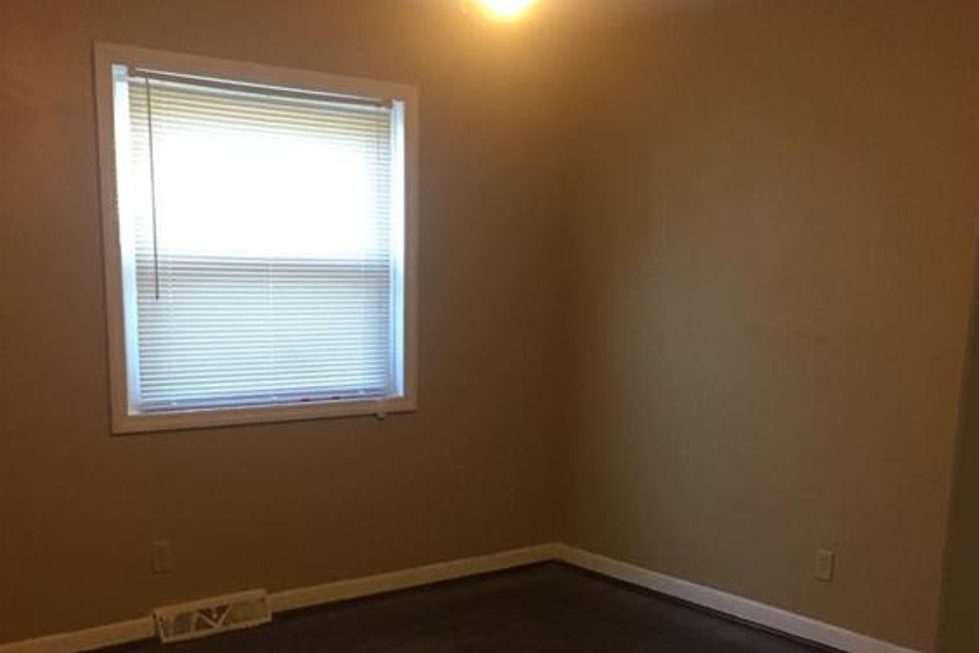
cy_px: 485
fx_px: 1115
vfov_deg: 32.1
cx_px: 496
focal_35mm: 41
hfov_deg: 47.4
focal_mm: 4.15
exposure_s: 1/30
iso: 160
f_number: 2.2
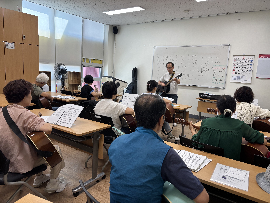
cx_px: 135
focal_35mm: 26
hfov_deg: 67.3
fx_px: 203
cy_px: 102
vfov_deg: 53.1
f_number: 1.6
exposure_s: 1/120
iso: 64
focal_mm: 5.96
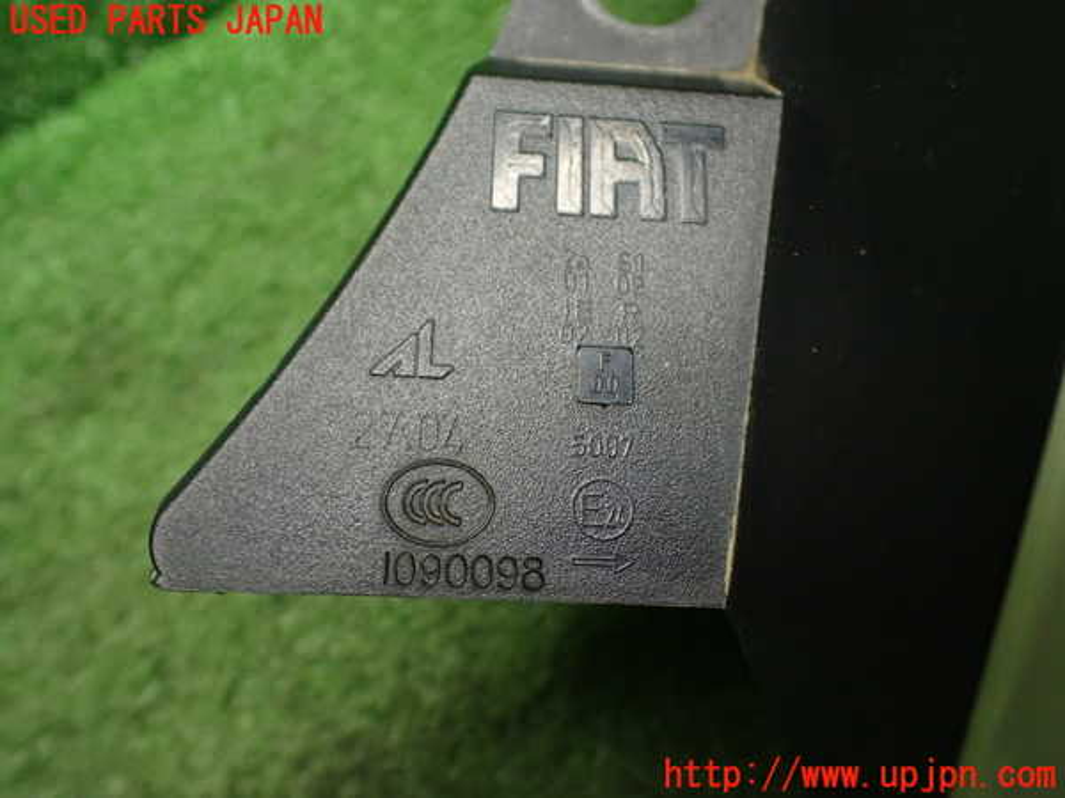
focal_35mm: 30
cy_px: 399
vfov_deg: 46.8
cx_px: 532
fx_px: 923
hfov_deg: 60.0
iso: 800
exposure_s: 1/125
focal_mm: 5.4
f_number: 2.3
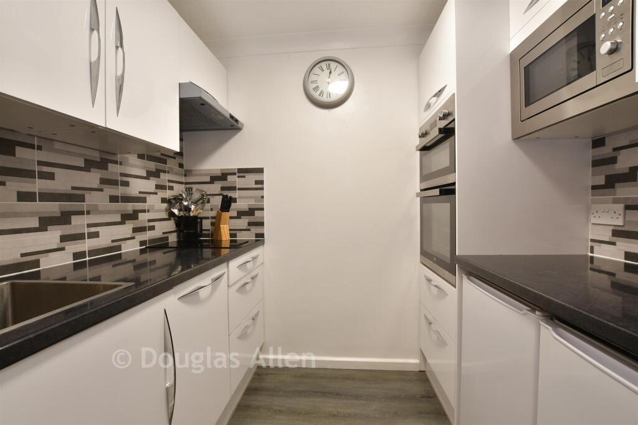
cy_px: 212
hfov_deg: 100.4
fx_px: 266
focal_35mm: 15
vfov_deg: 77.3
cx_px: 319
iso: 250
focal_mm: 10
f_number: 8
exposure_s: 1/13
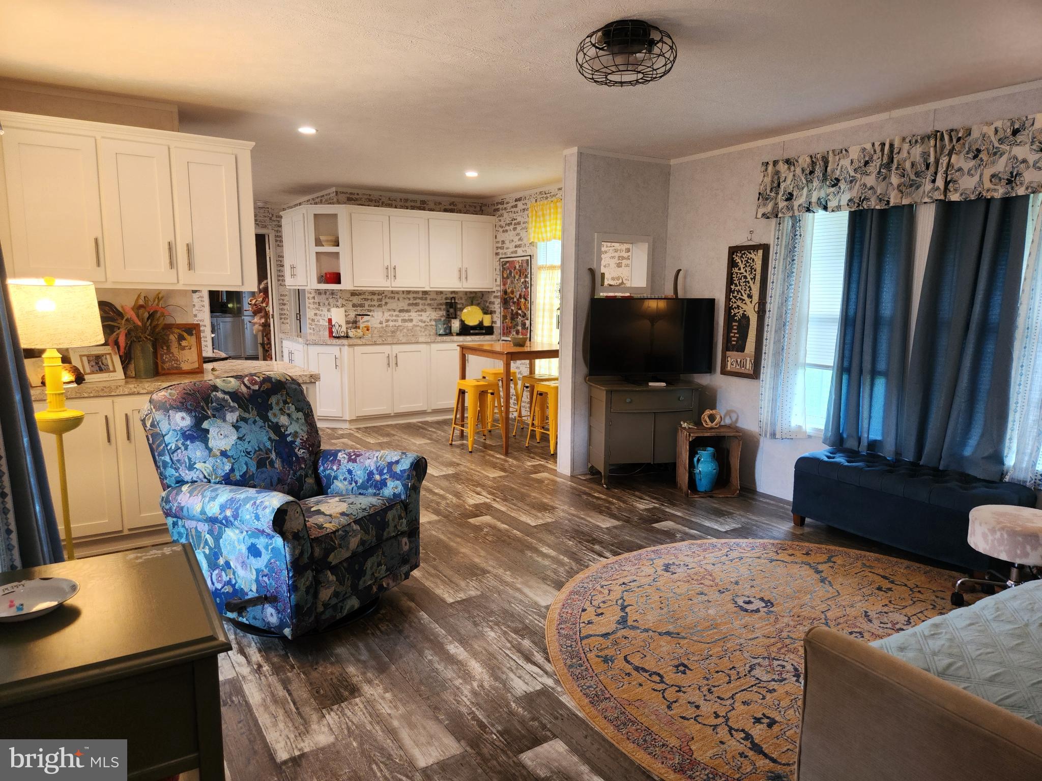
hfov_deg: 73.9
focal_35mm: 23
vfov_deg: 58.9
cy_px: 390
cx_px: 521
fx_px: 692
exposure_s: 1/60
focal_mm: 5.4
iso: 200
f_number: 1.8
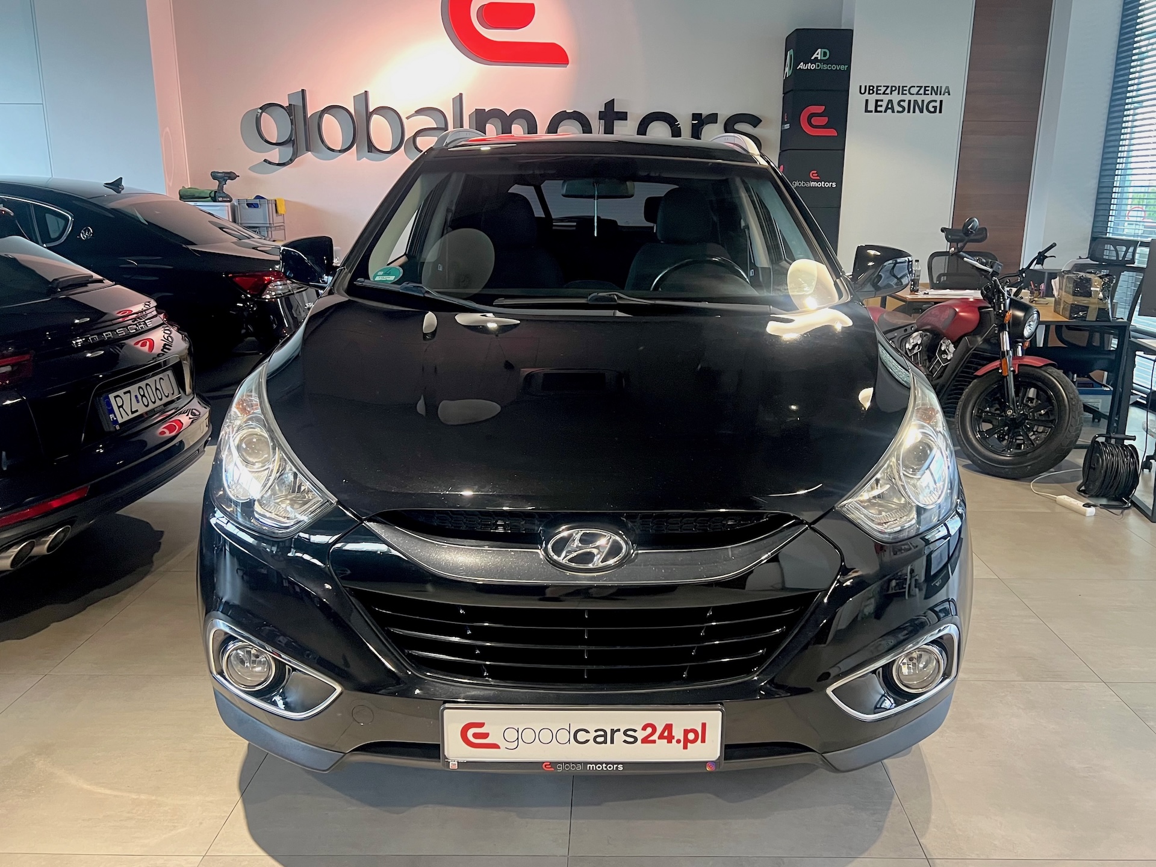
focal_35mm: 26
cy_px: 434
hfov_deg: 67.3
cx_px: 578
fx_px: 868
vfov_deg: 53.1
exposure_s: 1/50
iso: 320
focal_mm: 5.7
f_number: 1.5
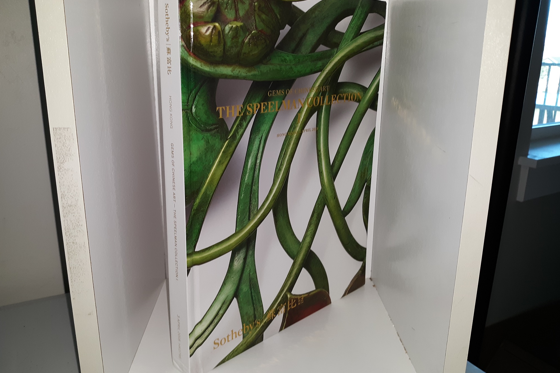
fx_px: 467
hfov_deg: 61.9
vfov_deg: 43.6
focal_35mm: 30
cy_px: 184
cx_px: 273
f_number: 1.7
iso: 64
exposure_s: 1/120
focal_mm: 3.7
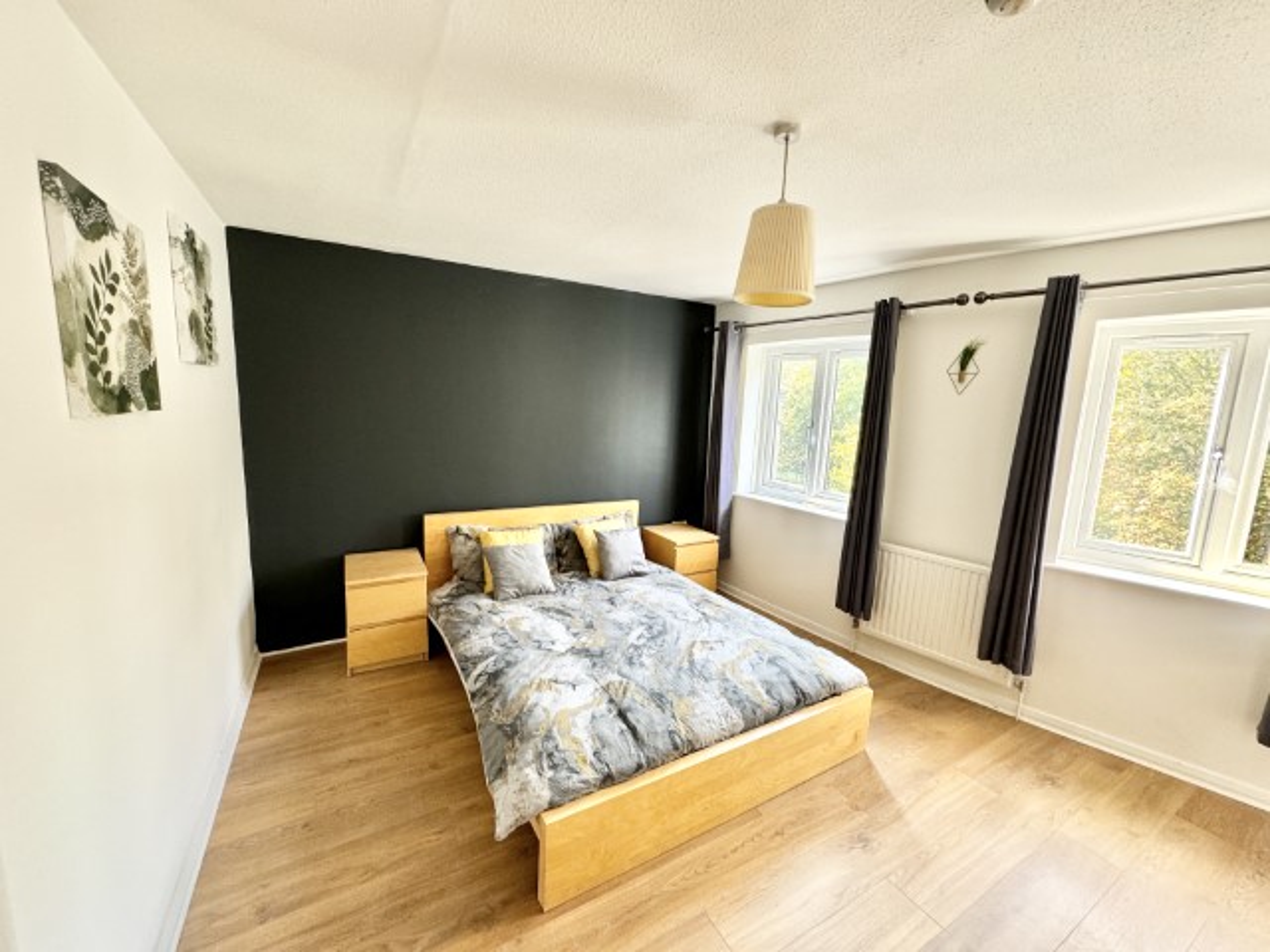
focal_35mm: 14
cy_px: 476
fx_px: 514
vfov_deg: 85.7
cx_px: 635
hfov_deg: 102.1
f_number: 2.2
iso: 200
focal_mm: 2.22
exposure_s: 1/99
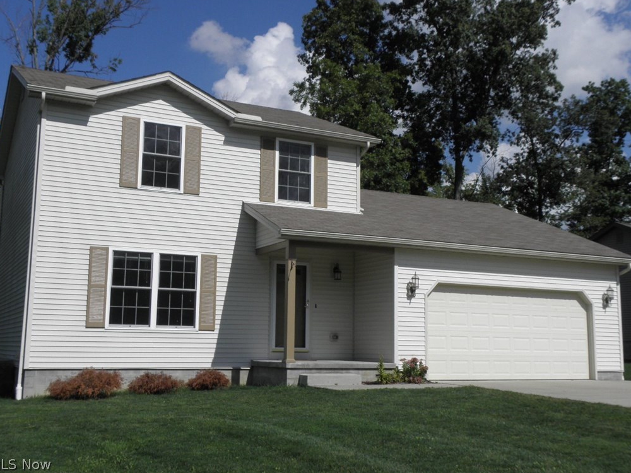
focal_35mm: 42
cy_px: 233
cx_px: 309
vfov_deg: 34.3
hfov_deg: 44.8
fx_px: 766
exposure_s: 1/640
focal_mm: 7.31
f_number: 5.6
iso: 64
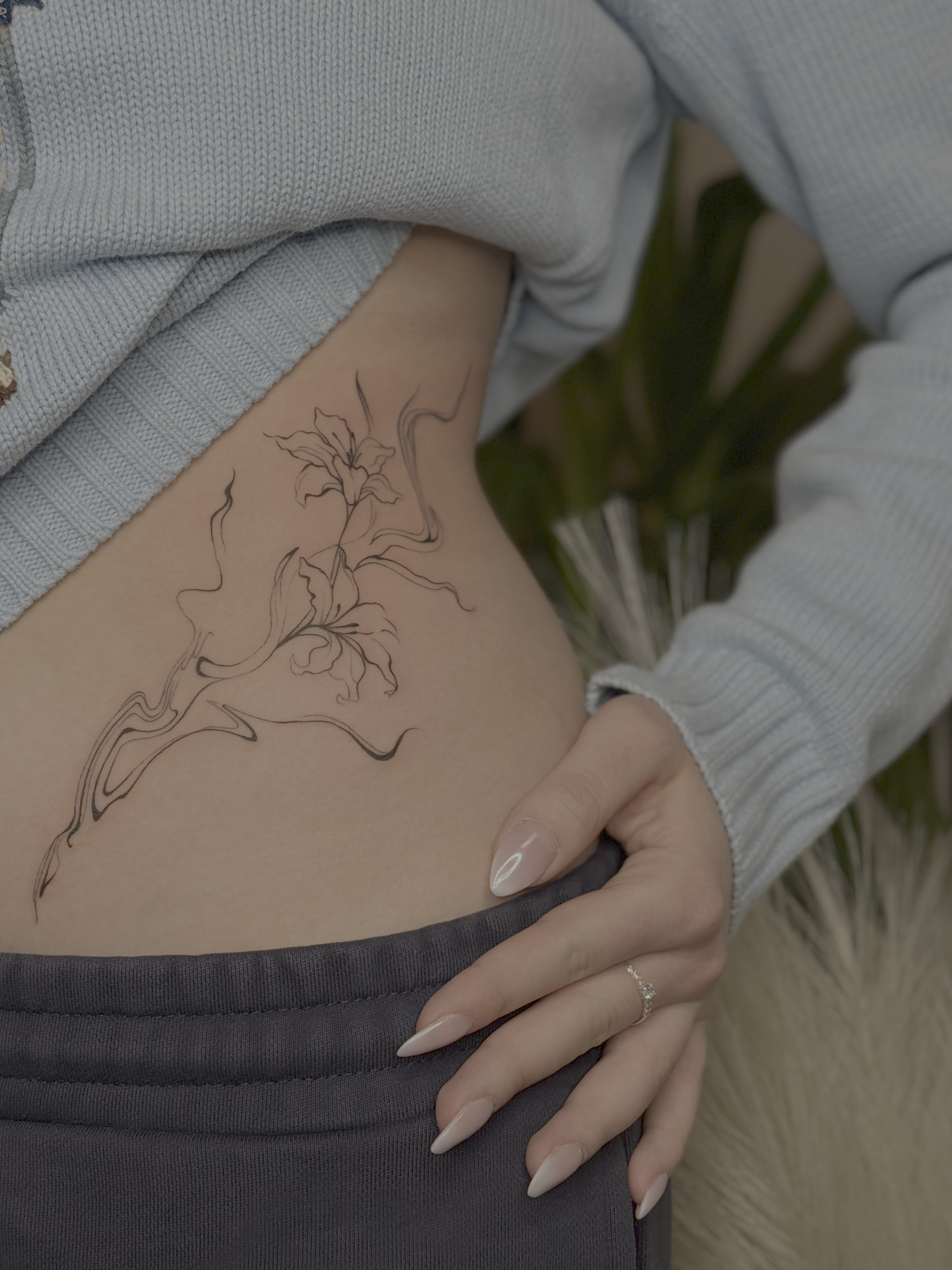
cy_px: 633
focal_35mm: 56
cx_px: 421
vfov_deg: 34.3
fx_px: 2053
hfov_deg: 26.1
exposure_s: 1/658
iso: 64
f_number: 1.78
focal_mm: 6.76
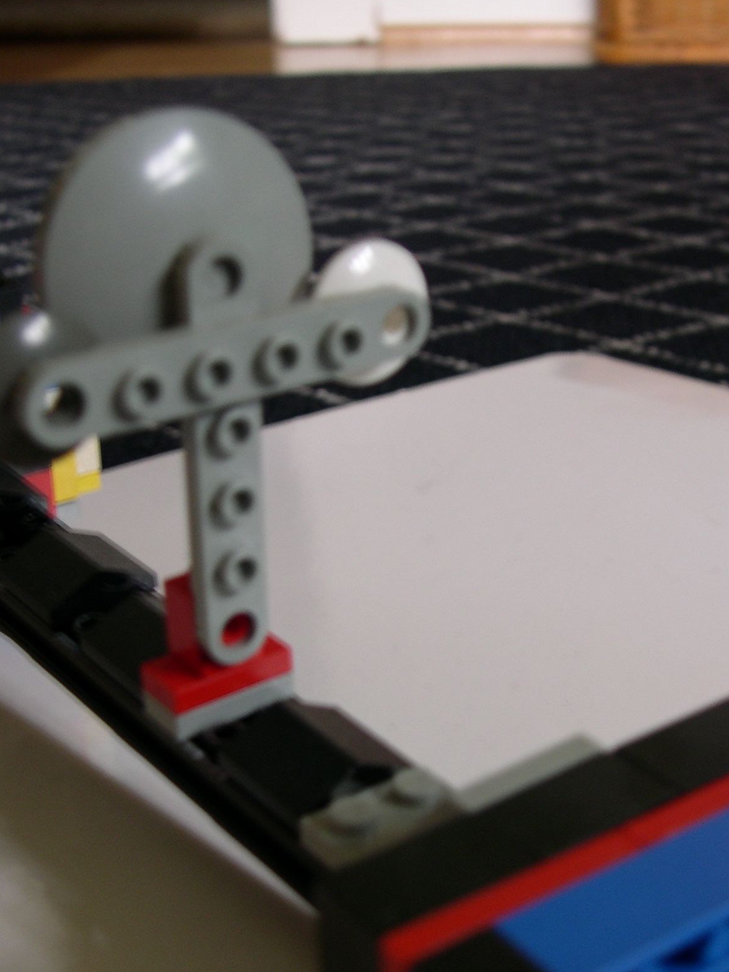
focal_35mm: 55
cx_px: 463
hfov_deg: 26.5
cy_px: 626
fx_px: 1545
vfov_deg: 34.7
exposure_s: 1/7.1
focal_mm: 8
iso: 100
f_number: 2.8
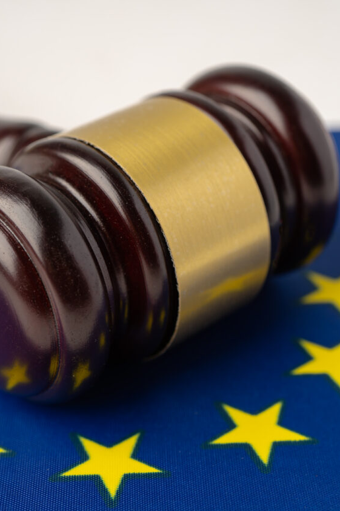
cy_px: 258
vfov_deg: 26.7
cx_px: 158
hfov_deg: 17.9
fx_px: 1077
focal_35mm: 76
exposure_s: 1/60
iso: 100
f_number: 5.6
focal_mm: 50
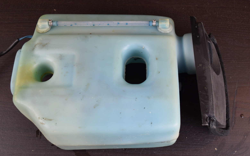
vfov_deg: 28.3
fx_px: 310
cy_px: 76
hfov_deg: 43.9
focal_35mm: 46
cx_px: 123
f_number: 7.1
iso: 400
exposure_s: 1/200
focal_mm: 29
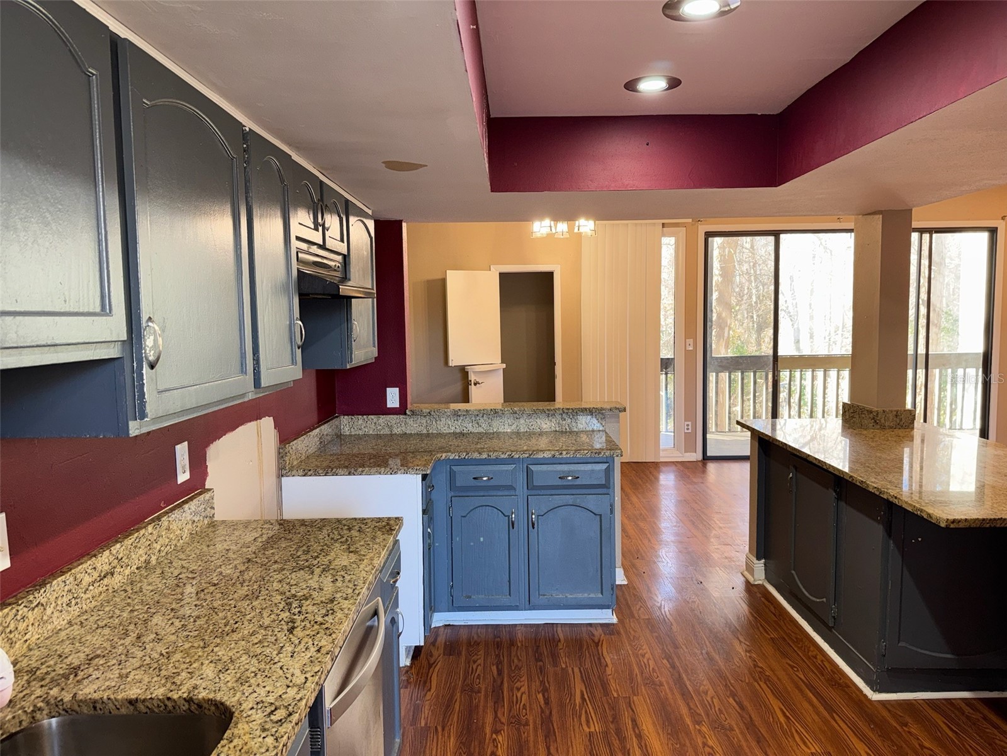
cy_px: 378
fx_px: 698
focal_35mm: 24
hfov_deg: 71.6
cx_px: 504
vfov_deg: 56.8
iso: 64
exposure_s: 1/30
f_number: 1.78
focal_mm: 6.76
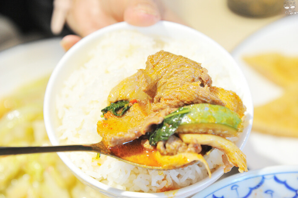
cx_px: 149
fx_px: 992
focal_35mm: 120
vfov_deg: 11.4
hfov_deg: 17.1
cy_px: 99
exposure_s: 1/60
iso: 1600
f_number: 5.6
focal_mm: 120
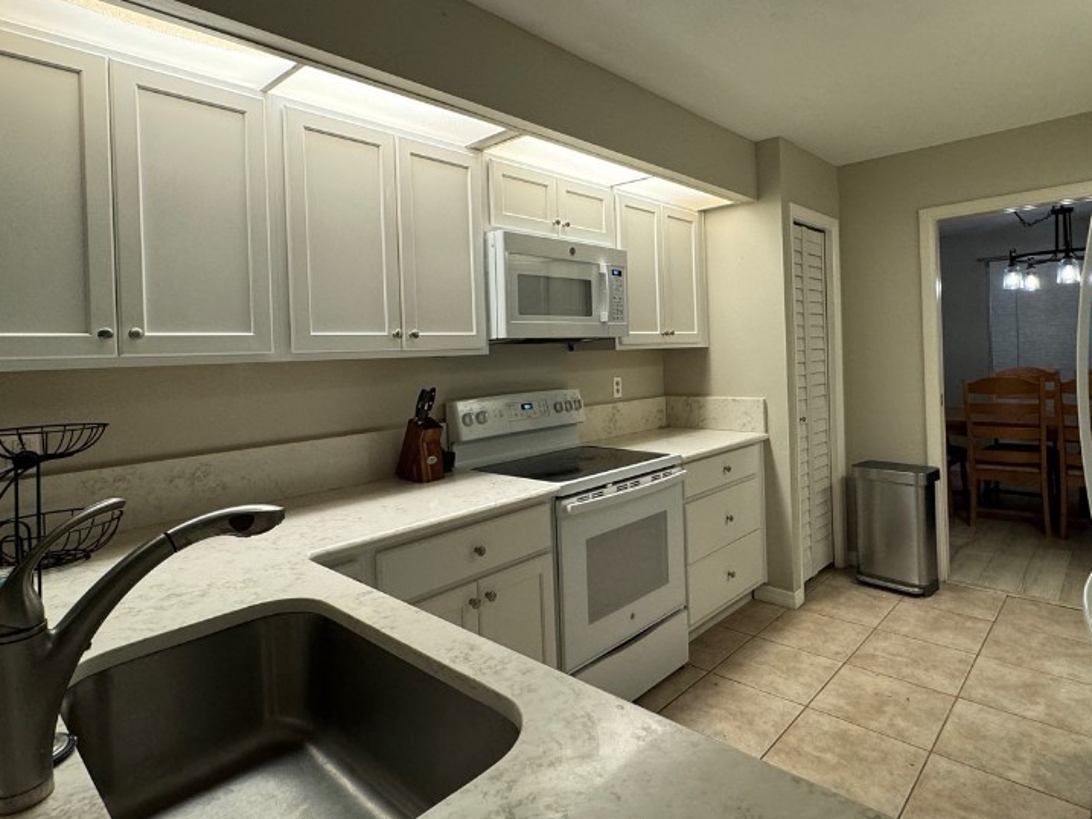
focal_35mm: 20
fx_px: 631
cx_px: 574
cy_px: 355
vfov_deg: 65.7
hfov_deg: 81.7
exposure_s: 1/120
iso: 250
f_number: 2.2
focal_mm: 2.22
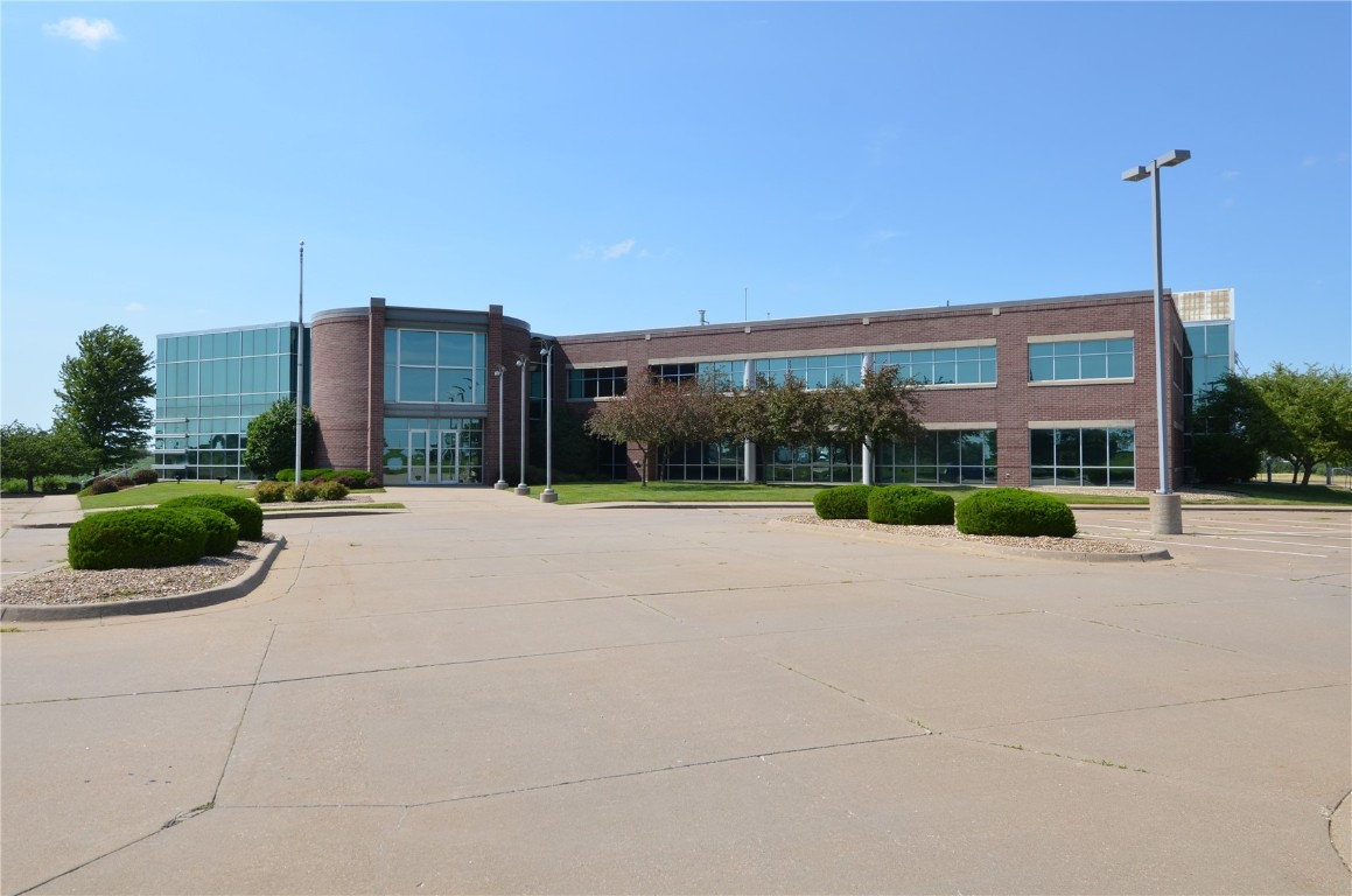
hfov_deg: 73.8
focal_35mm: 24
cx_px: 676
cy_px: 448
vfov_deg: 52.9
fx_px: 900
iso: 100
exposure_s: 1/250
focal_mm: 16
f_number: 8
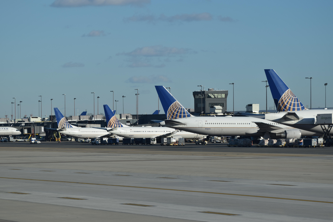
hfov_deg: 11.2
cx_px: 166
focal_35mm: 183
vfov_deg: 7.5
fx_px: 1693
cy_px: 111
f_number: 4.8
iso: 100
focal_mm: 122
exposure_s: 1/1000
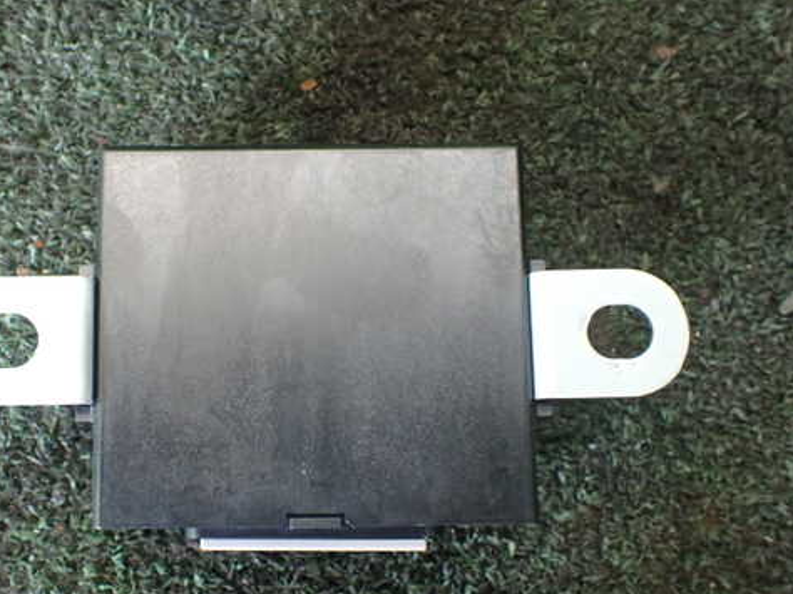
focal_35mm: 38
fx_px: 870
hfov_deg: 48.5
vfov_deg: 37.6
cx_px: 298
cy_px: 333
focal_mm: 5.4
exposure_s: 1/80
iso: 800
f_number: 2.3
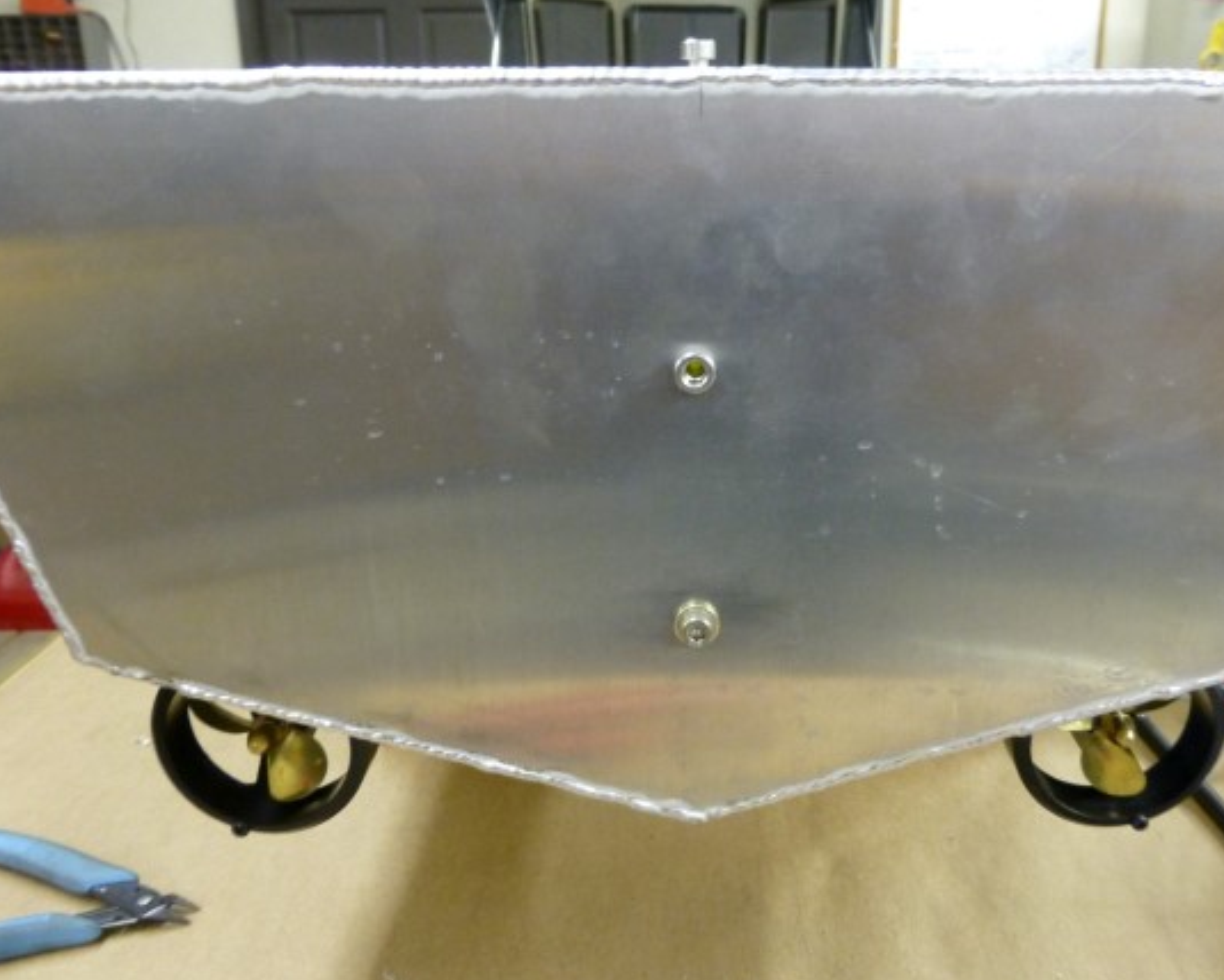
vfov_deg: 51.5
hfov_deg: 62.0
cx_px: 686
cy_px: 458
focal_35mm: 28
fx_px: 1014
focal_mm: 4.3
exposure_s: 1/20
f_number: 3.3
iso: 400
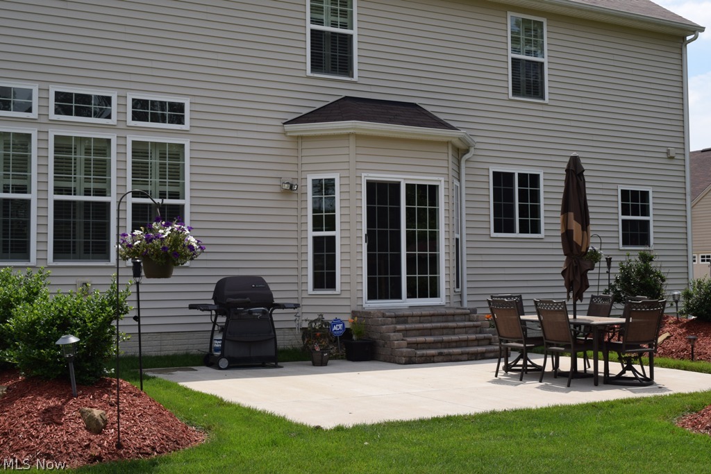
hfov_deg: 42.3
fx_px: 918
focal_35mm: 46
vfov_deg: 29.0
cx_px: 356
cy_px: 237
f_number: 10
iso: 200
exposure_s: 1/400
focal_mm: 31
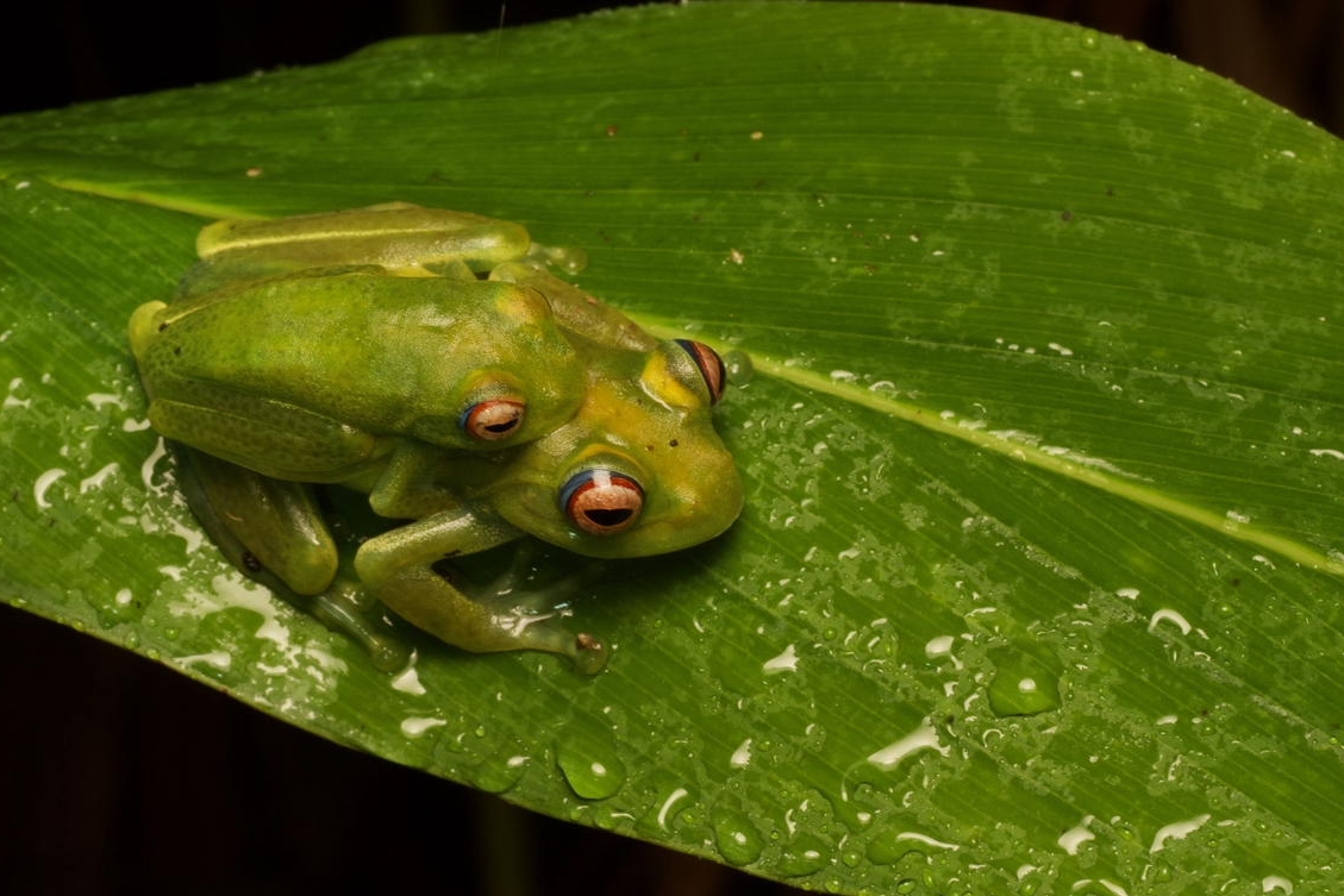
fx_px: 4704
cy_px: 461
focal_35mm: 126
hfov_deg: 16.3
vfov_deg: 10.9
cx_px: 667
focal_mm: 60
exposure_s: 1/60
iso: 400
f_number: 16
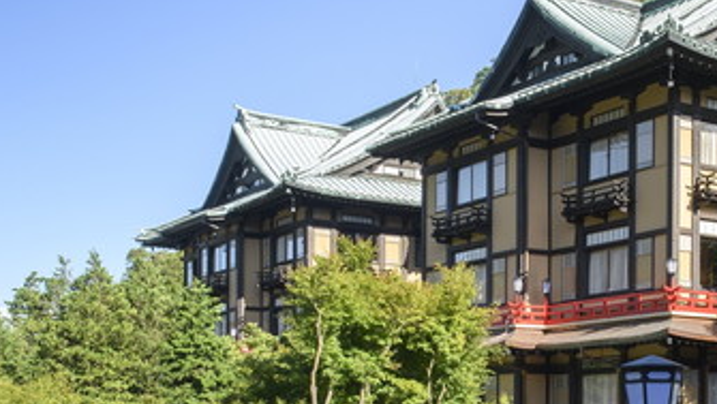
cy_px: 262
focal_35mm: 64
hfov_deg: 32.4
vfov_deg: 18.8
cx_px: 501
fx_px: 1218
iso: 250
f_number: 11
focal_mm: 32
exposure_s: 1/60
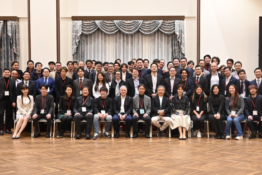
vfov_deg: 32.4
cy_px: 88
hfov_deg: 47.2
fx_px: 300
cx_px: 131
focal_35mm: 41
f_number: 4.5
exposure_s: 1/40
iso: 640
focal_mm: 27.5
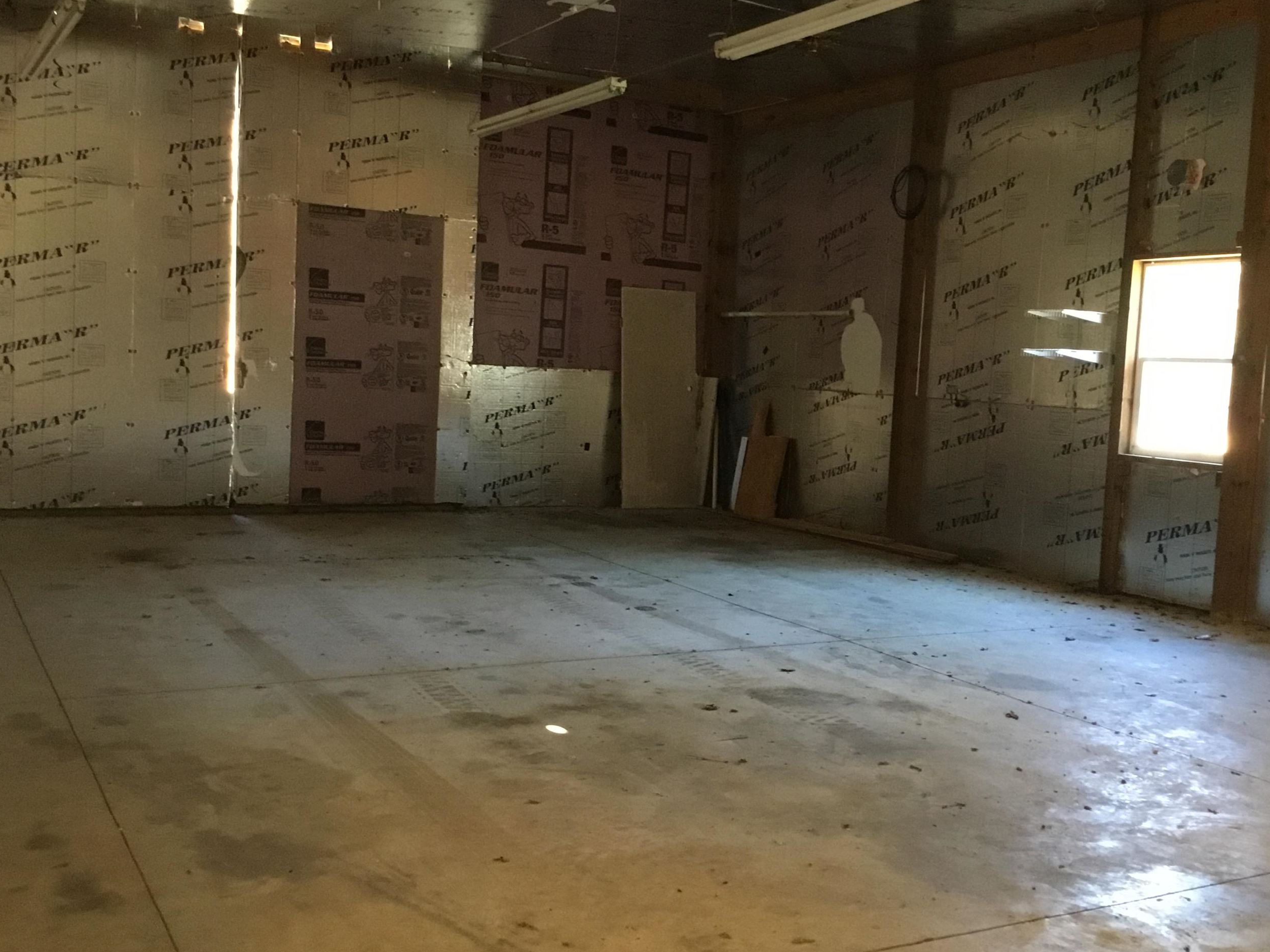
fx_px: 1394
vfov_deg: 37.7
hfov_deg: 49.0
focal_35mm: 38
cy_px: 485
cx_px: 654
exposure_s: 1/15
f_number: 2.4
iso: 250
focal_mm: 3.3
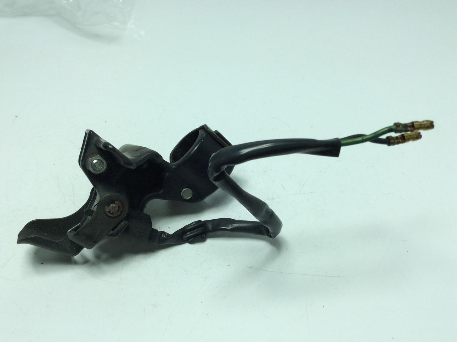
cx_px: 228
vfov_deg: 44.1
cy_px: 171
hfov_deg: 56.9
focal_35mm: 32
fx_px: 422
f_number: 2.4
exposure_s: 1/520
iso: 32
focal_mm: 3.3
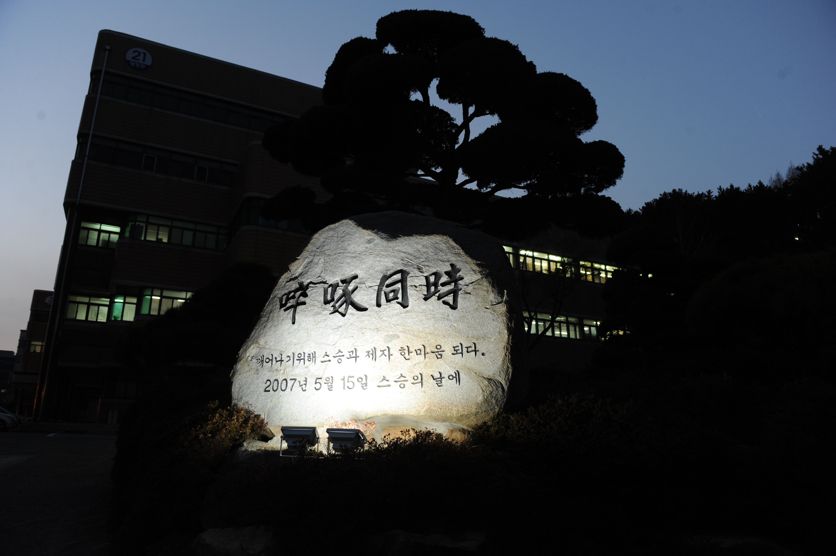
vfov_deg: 53.1
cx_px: 418
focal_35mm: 24
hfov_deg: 73.8
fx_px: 557
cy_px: 278
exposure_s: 1/40
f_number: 5
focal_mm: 24
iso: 800
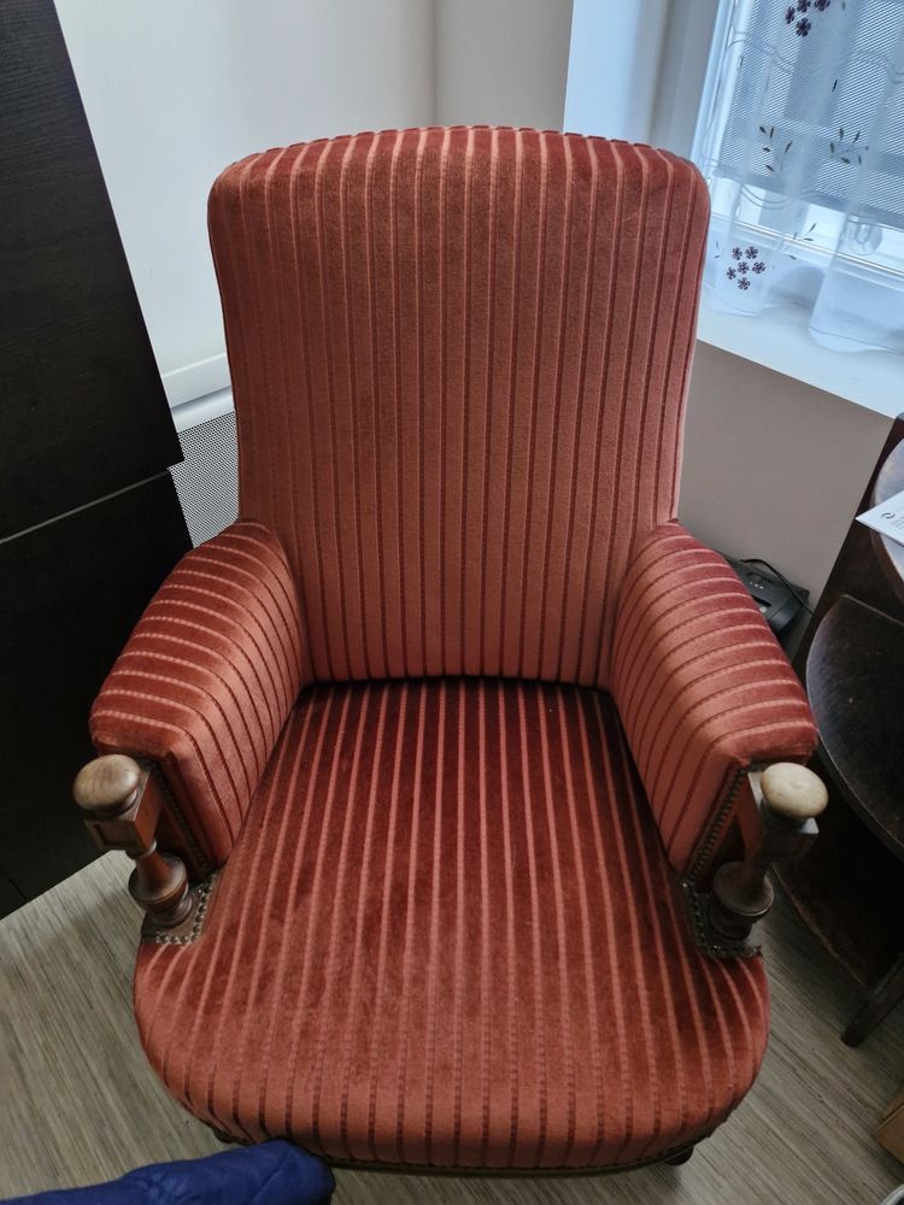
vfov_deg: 73.9
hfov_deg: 58.9
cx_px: 452
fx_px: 801
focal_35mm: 23
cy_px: 602
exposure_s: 1/25
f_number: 1.8
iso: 800
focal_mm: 5.54
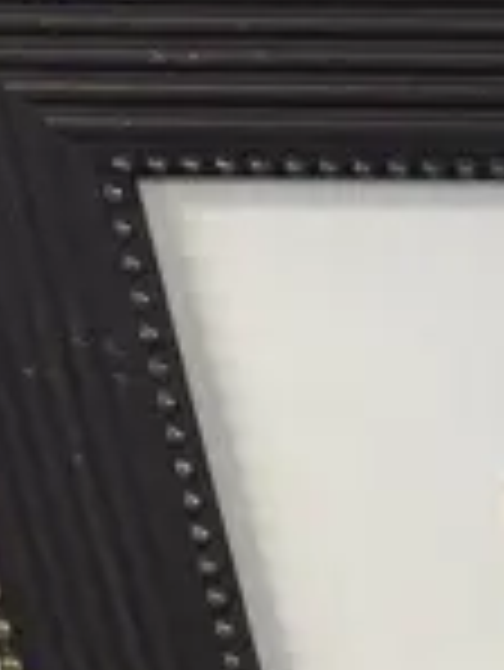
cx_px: 2092
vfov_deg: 10.6
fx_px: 3199
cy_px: 1497
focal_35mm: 165
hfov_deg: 6.8
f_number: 1.78
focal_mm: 6.86
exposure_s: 1/50
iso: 125
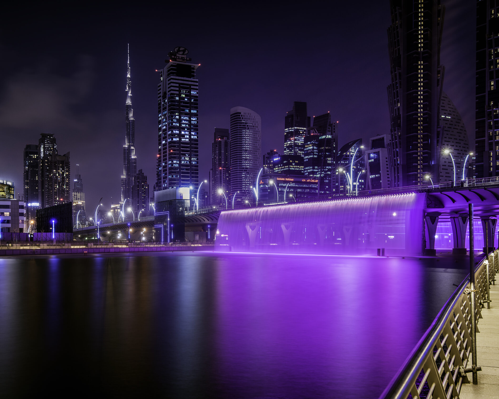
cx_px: 202
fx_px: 591
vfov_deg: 37.3
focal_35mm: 40
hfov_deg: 45.6
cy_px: 201
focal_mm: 35
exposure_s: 179
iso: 64
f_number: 22
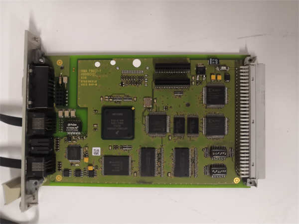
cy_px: 112
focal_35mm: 27
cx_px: 150
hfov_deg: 65.3
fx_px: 233
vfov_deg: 51.4
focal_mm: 3.95
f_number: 1.8
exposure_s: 1/100
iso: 800
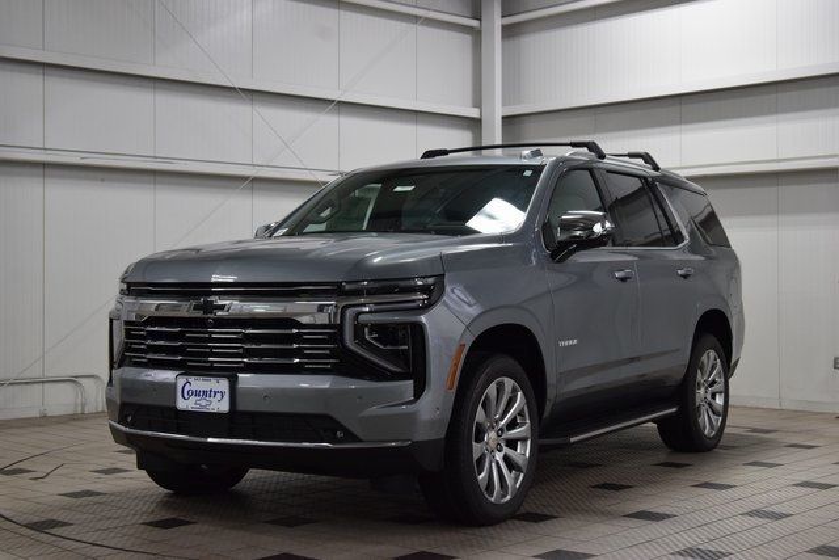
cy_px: 280
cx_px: 420
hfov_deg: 36.9
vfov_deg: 25.1
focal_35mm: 54
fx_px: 1259
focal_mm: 36
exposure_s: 1/60
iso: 1250
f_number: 8
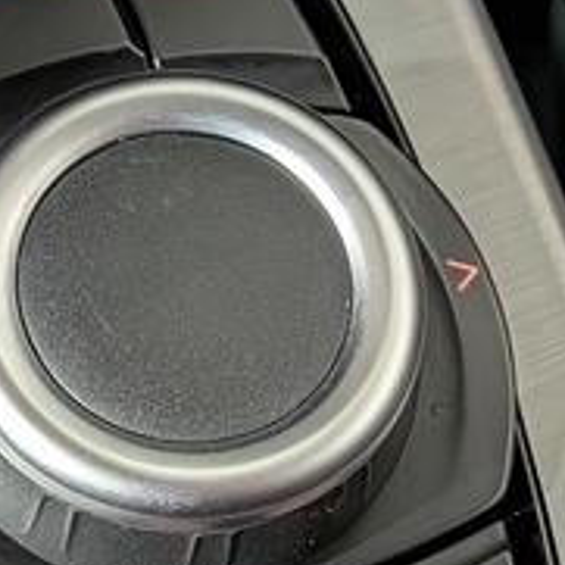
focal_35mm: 120
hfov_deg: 14.5
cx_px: 169
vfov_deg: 14.5
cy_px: 262
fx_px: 2216
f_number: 1.7
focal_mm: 4.53
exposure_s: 1/25
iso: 125
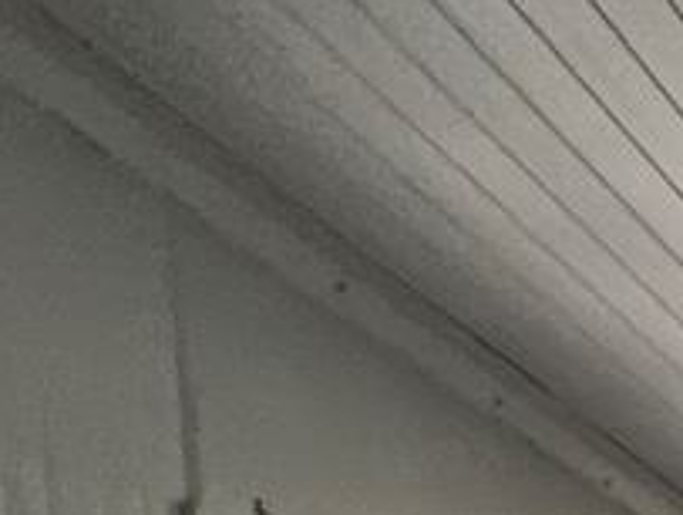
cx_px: 2143
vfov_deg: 11.7
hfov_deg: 10.9
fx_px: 1818
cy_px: 1383
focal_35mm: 92
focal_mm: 1.57
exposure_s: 1/99
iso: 200
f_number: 1.8
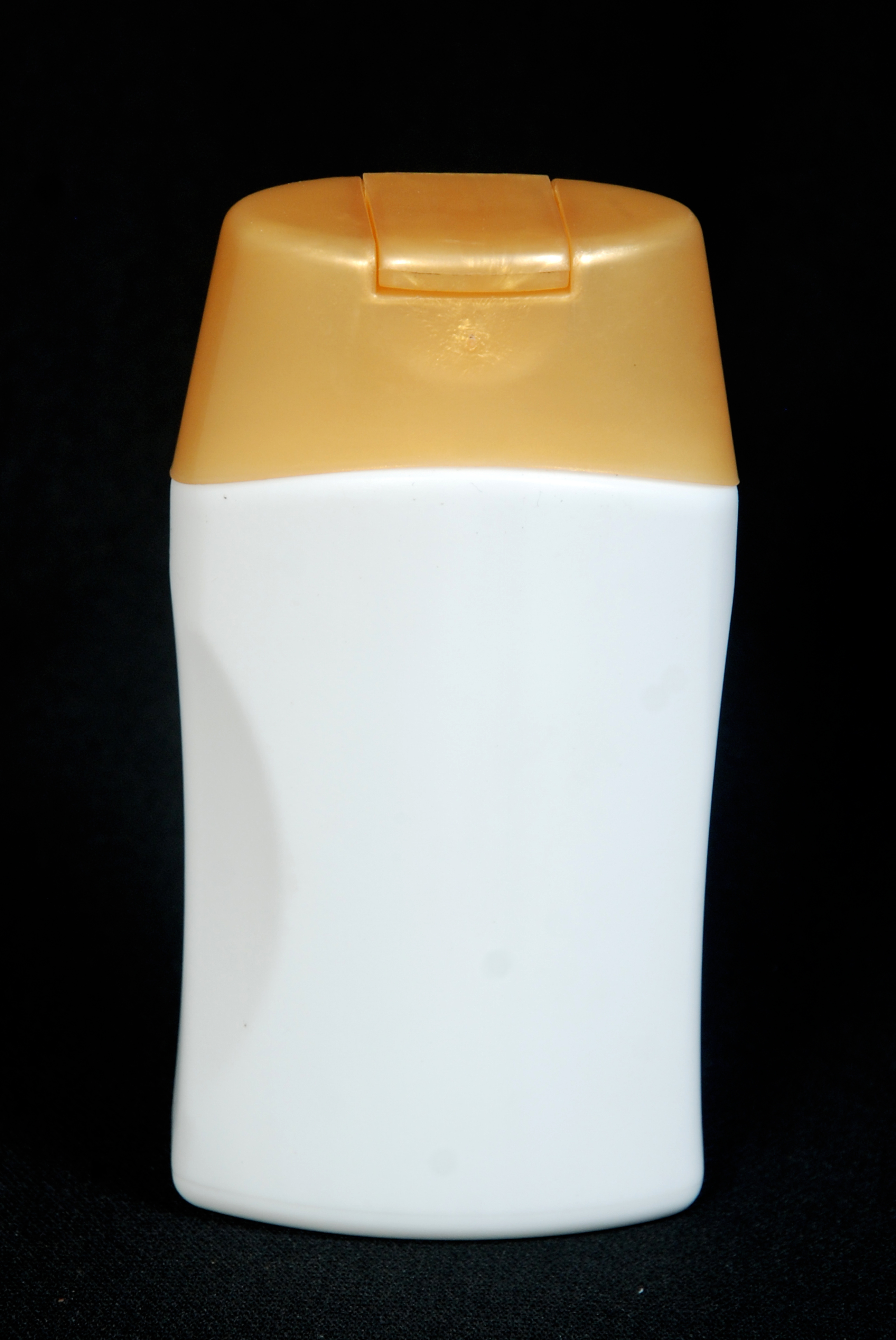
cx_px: 448
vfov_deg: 13.0
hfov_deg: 8.7
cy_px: 670
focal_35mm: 158
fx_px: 5863
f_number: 9
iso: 200
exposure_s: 1/160
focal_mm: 105
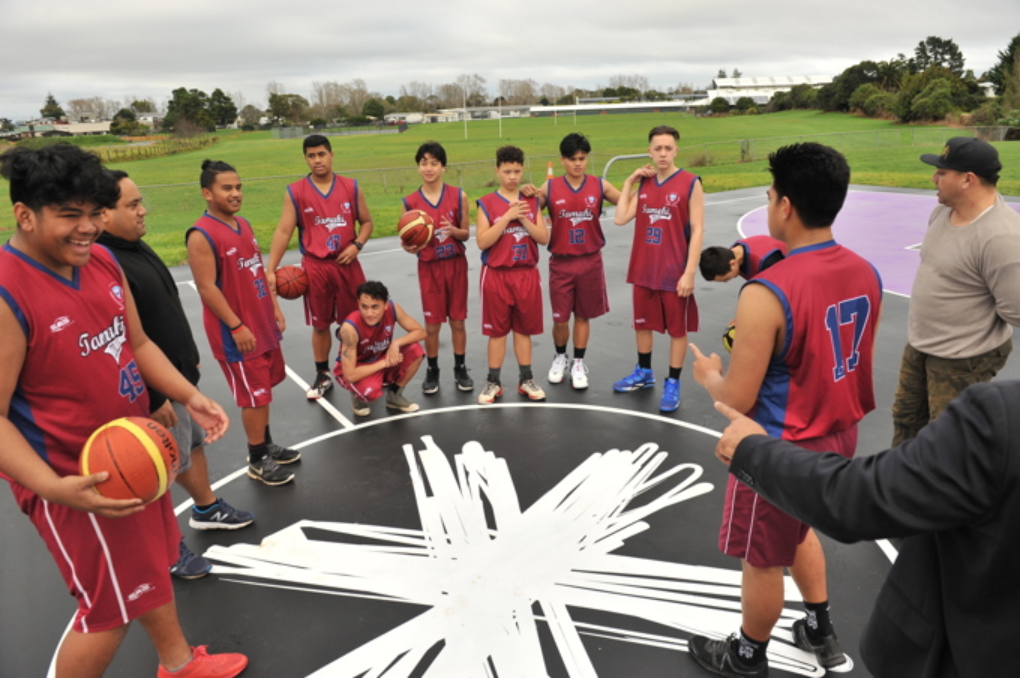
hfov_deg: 73.8
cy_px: 339
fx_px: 679
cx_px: 510
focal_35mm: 24
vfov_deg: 53.0
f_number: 5.6
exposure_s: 1/1250
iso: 800
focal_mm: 24
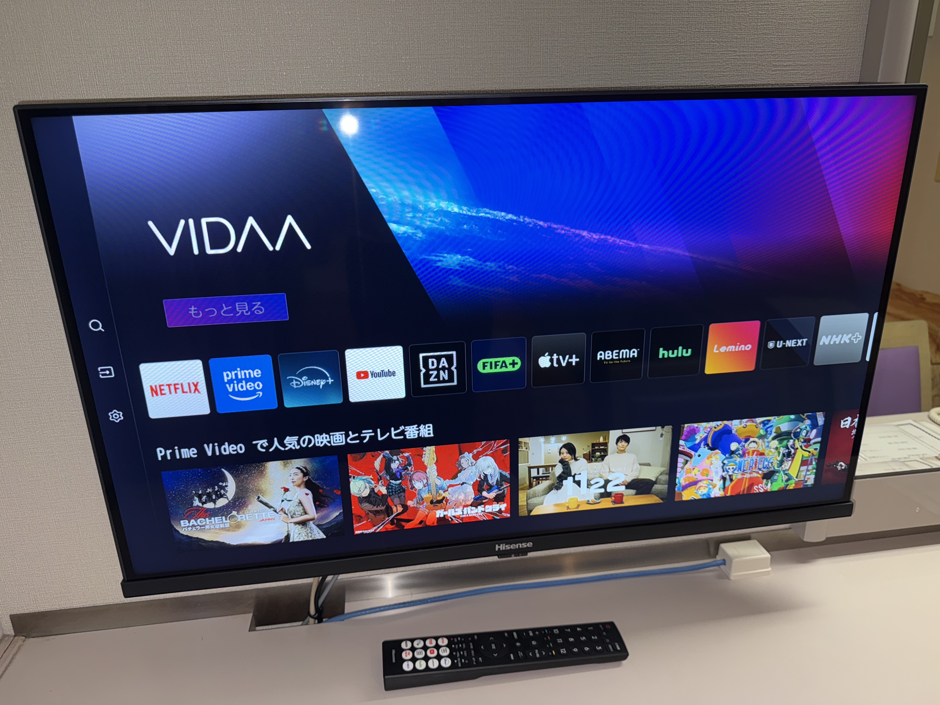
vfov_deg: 56.8
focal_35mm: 24
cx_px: 470
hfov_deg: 71.6
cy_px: 352
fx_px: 652
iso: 64
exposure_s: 1/26
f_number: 1.78
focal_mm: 6.76
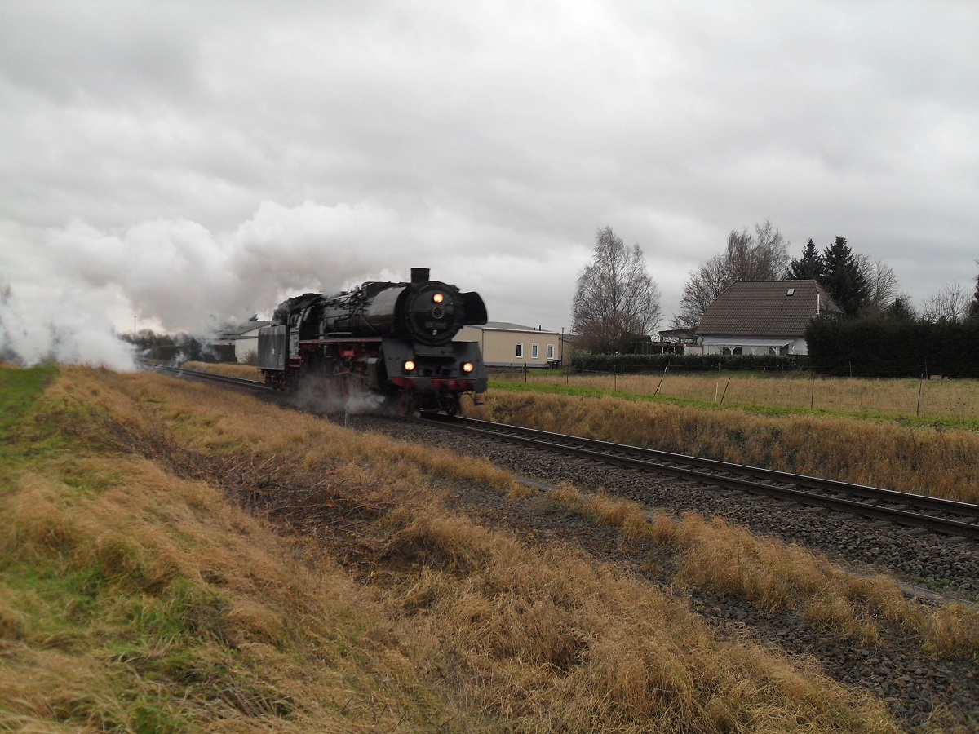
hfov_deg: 52.6
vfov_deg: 40.7
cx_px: 490
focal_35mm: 35
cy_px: 367
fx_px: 990
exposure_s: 1/125
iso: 100
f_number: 2.8
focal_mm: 6.2
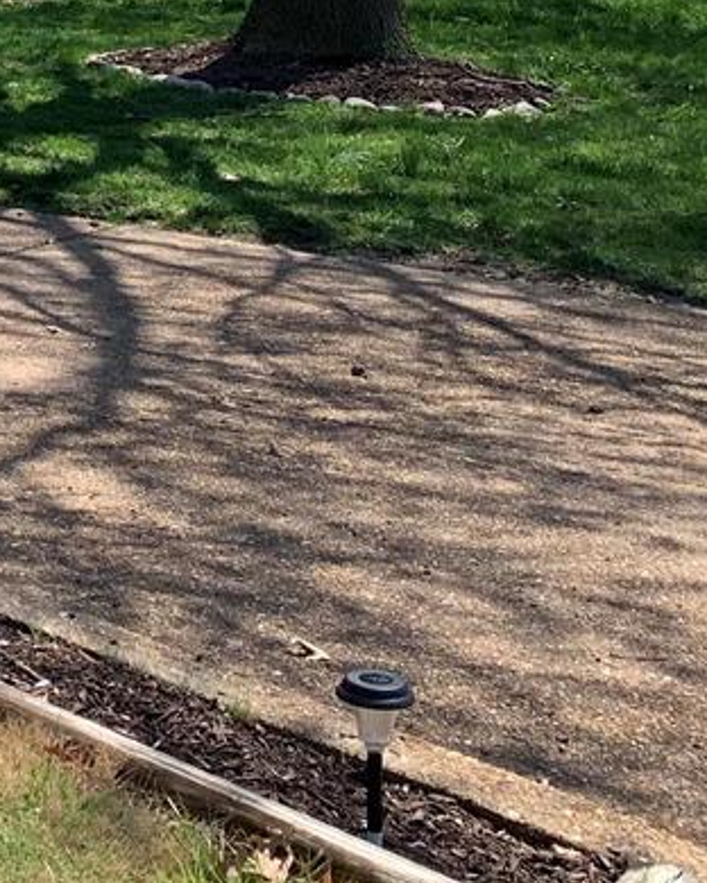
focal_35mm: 104
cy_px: -242
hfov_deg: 13.7
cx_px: -446
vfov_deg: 17.4
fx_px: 2720
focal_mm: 4.25
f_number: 1.8
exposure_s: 1/1299
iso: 25
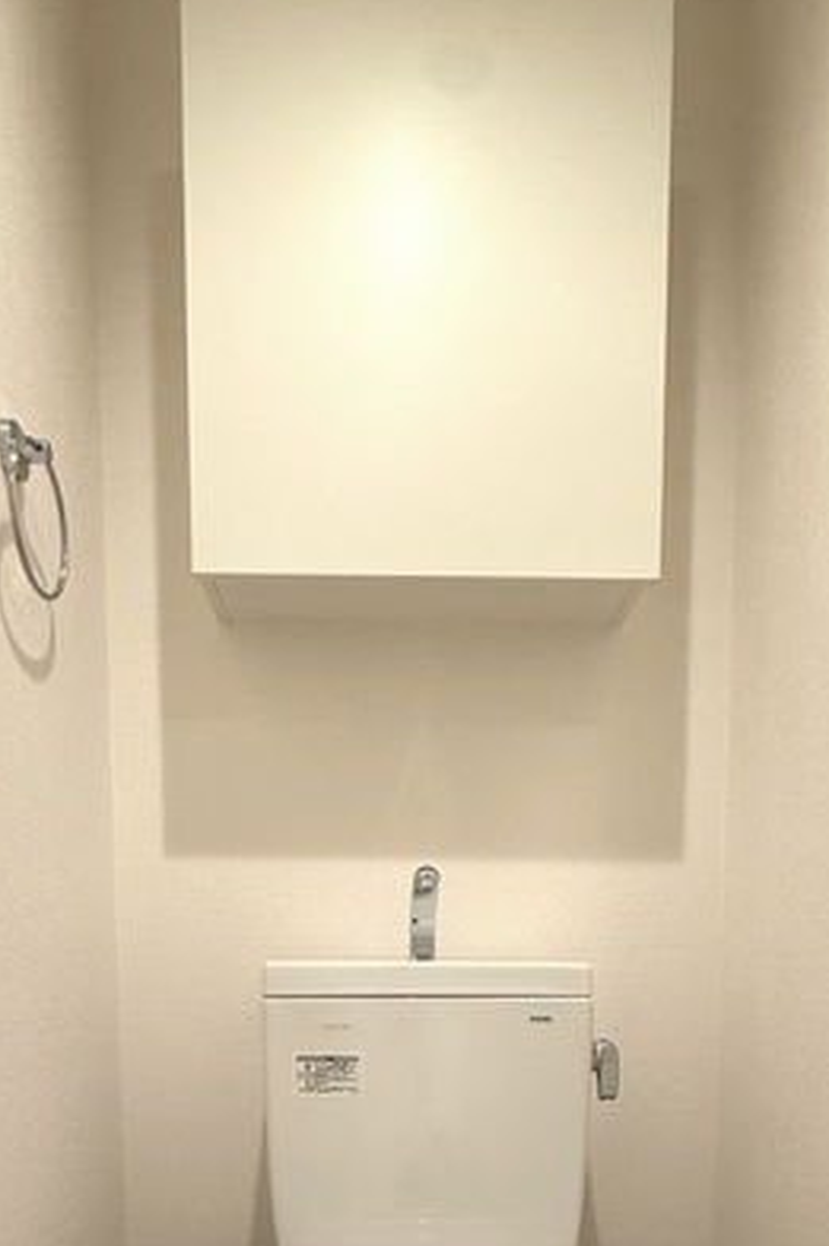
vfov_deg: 60.3
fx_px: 899
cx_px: 414
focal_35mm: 26
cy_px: 1090
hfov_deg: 49.5
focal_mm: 2.22
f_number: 2.2
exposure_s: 1/100
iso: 250
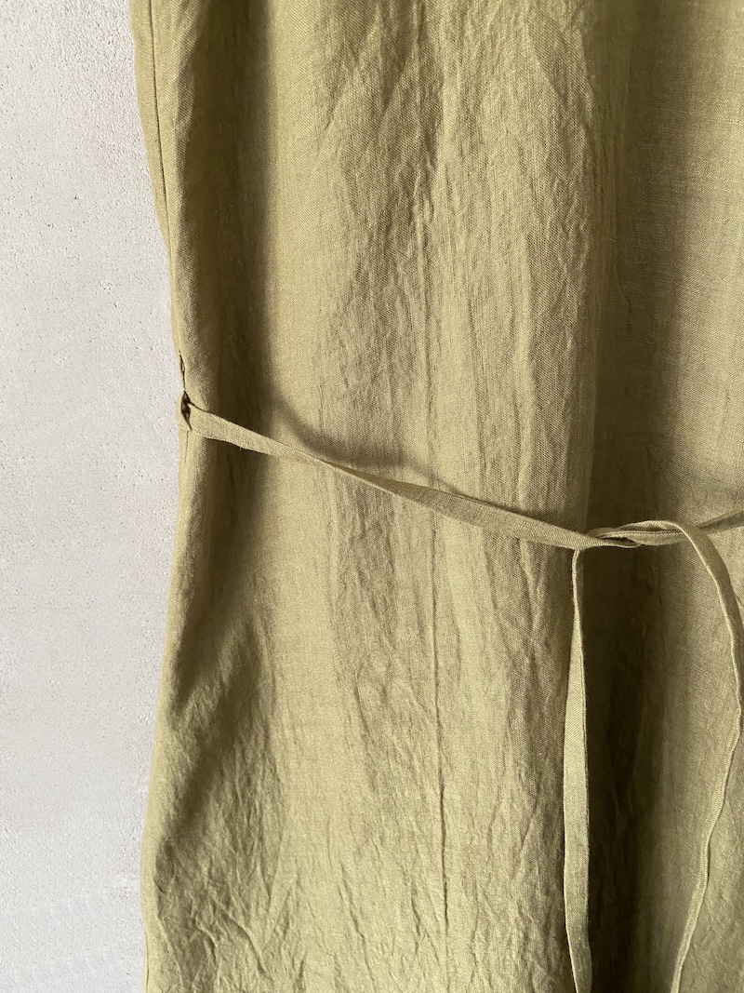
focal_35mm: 26
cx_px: 372
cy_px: 496
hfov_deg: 53.1
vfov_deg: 67.3
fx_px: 745
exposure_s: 1/60
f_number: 1.8
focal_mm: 4.25
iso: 200
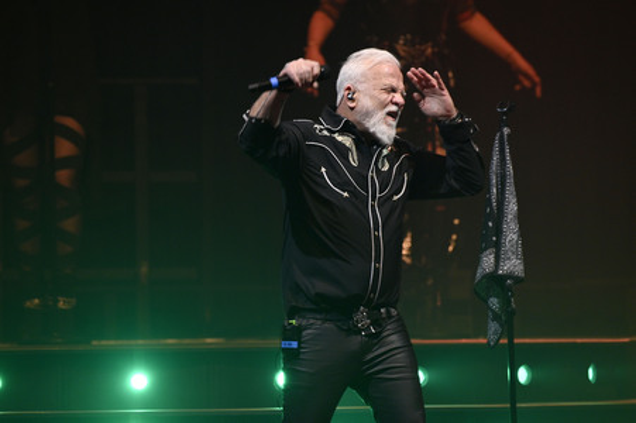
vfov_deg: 2.7
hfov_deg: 4.1
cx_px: 318
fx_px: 8827
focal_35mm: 500
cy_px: 212
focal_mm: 500
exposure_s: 1/320
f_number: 6.3
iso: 2500
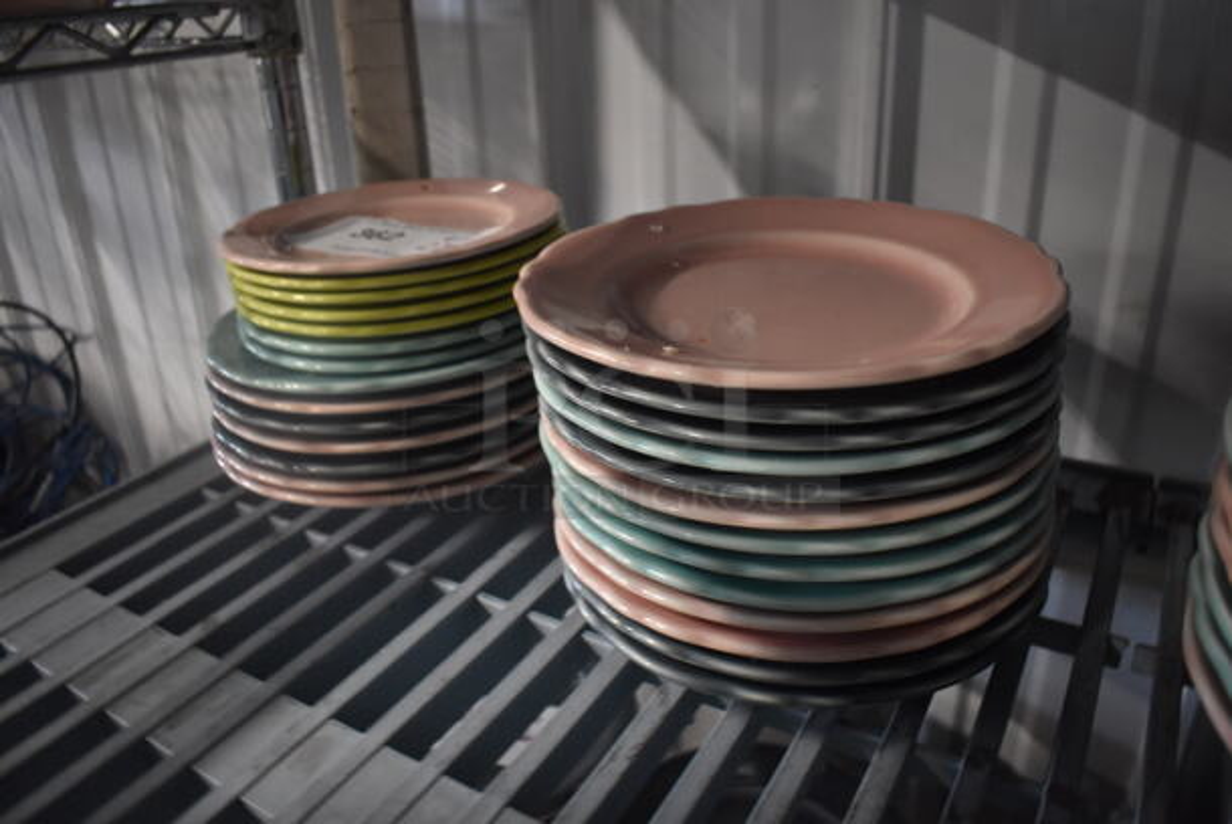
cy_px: 412
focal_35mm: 27
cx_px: 616
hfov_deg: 67.3
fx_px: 925
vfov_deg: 48.0
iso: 2000
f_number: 3.5
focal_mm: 18
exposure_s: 1/30
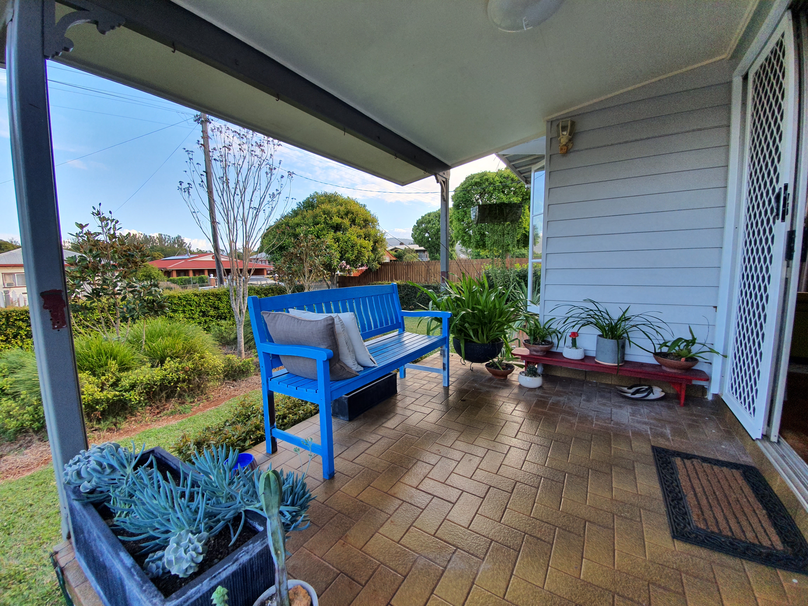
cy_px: 303
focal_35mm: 13
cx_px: 404
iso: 50
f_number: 2.2
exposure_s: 1/135
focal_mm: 1.8
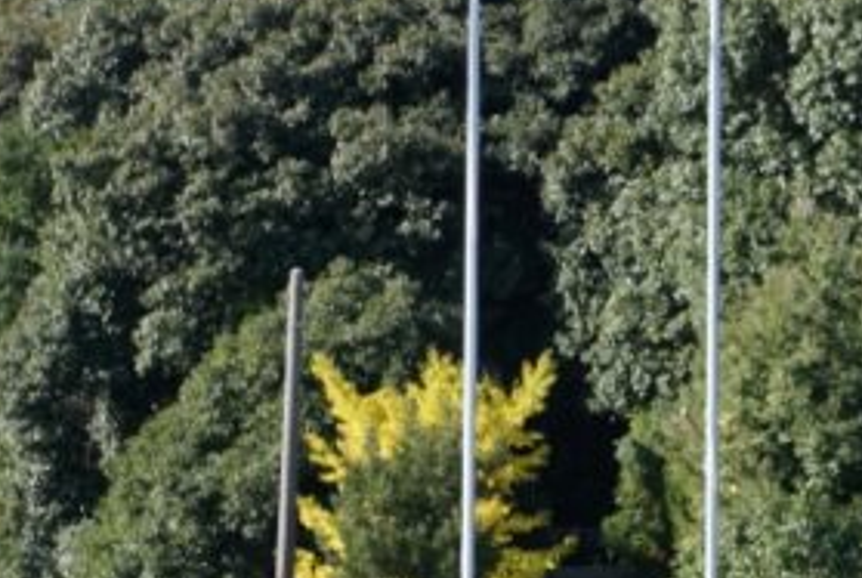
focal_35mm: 165
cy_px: 417
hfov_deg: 12.1
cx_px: 1088
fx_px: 3957
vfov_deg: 8.3
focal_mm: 30
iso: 100
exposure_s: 1/160
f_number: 6.3
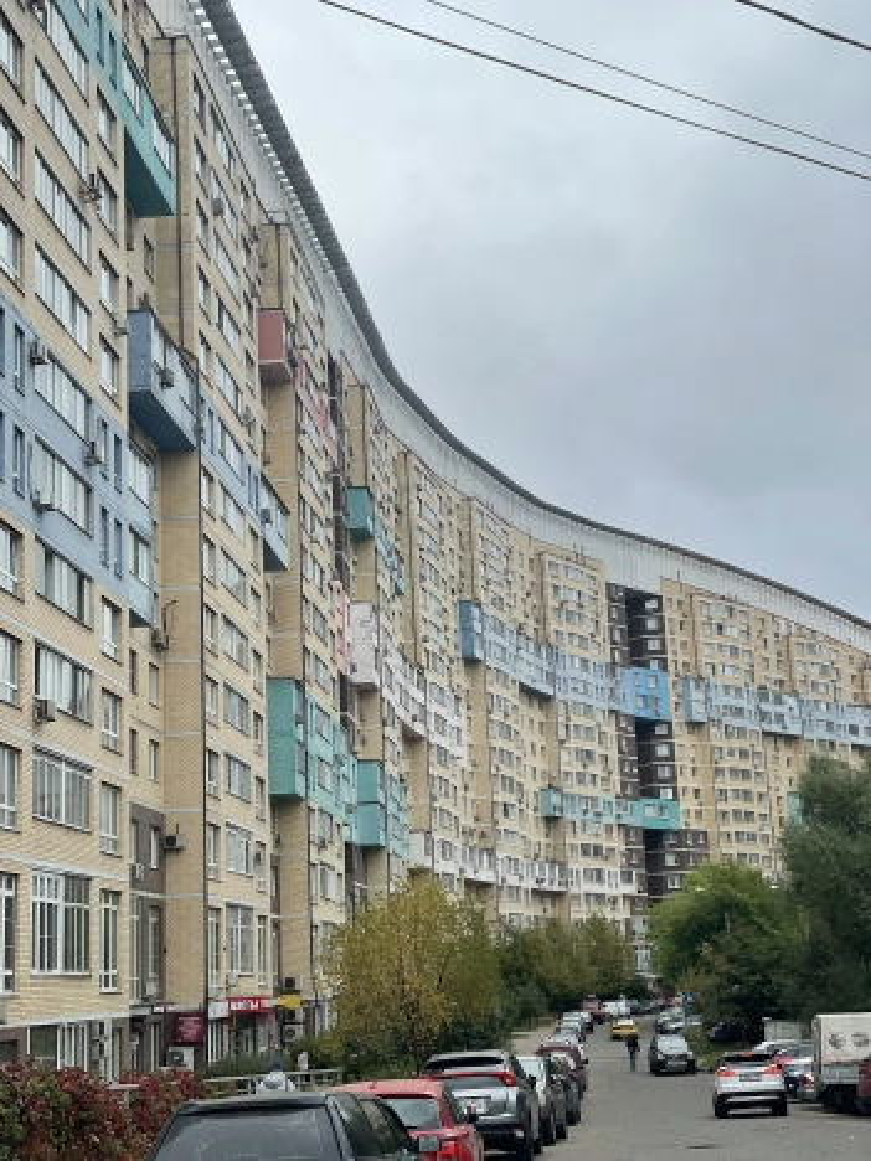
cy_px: 580
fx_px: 1745
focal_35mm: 52
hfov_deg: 28.0
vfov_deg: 36.8
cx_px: 436
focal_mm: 6
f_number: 2
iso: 25
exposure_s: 1/940
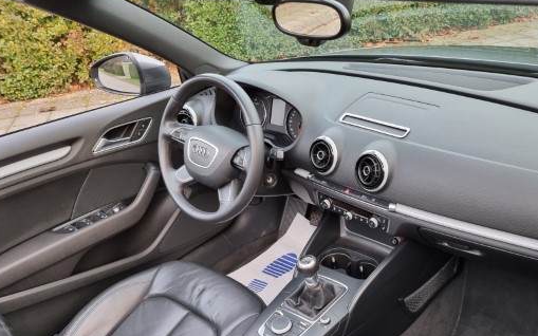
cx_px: 326
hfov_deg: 59.1
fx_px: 469
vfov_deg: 38.6
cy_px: 245
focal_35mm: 32
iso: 160
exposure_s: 1/50
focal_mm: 6.7
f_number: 1.8
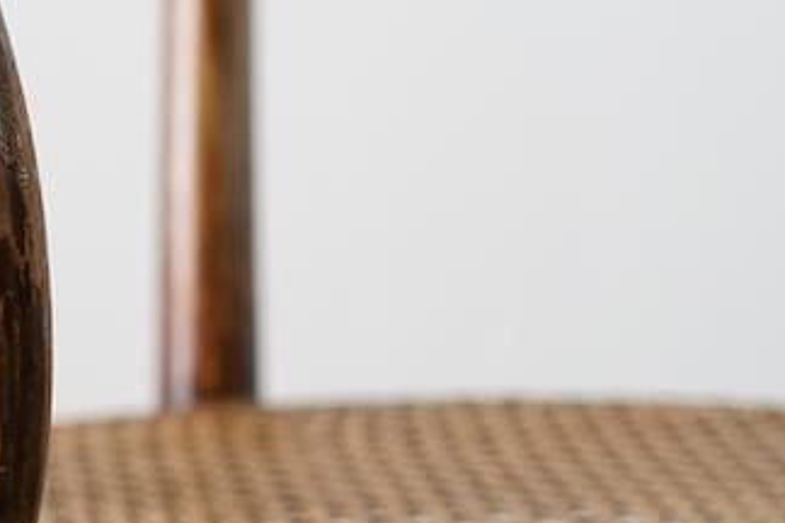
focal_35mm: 204
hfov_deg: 9.9
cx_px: -194
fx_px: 4448
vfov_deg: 6.7
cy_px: 114
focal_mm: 55
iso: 1000
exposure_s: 1/100
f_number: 3.5
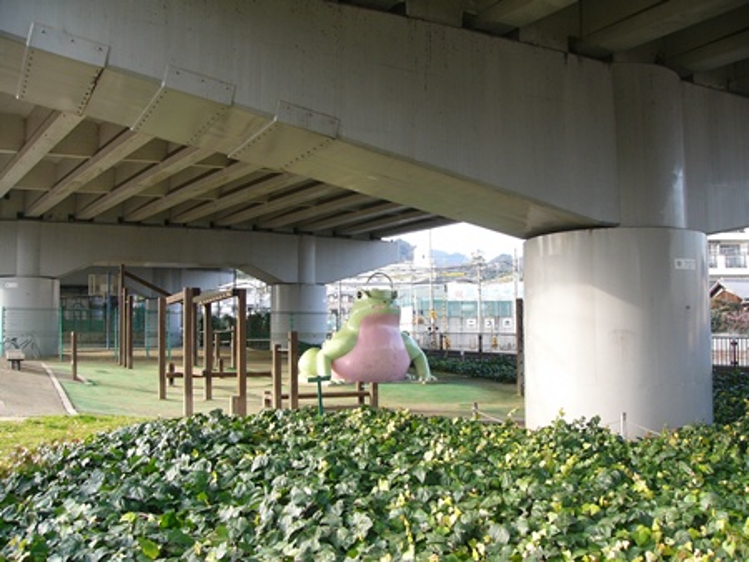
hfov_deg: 51.3
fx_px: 779
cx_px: 374
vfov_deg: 39.7
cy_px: 281
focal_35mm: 36
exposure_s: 1/80
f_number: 2.8
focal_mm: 6
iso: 50
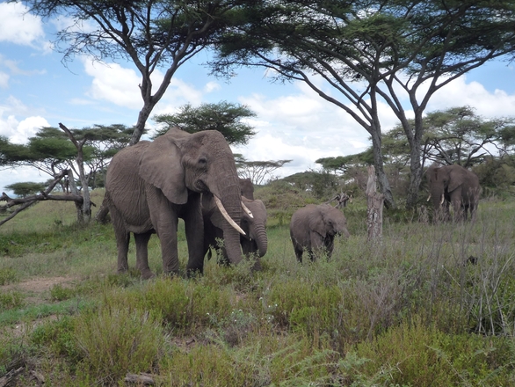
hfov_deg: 43.8
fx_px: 640
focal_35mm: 43
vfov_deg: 33.6
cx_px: 253
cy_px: 193
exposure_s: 1/640
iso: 160
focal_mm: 7.3
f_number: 4.1
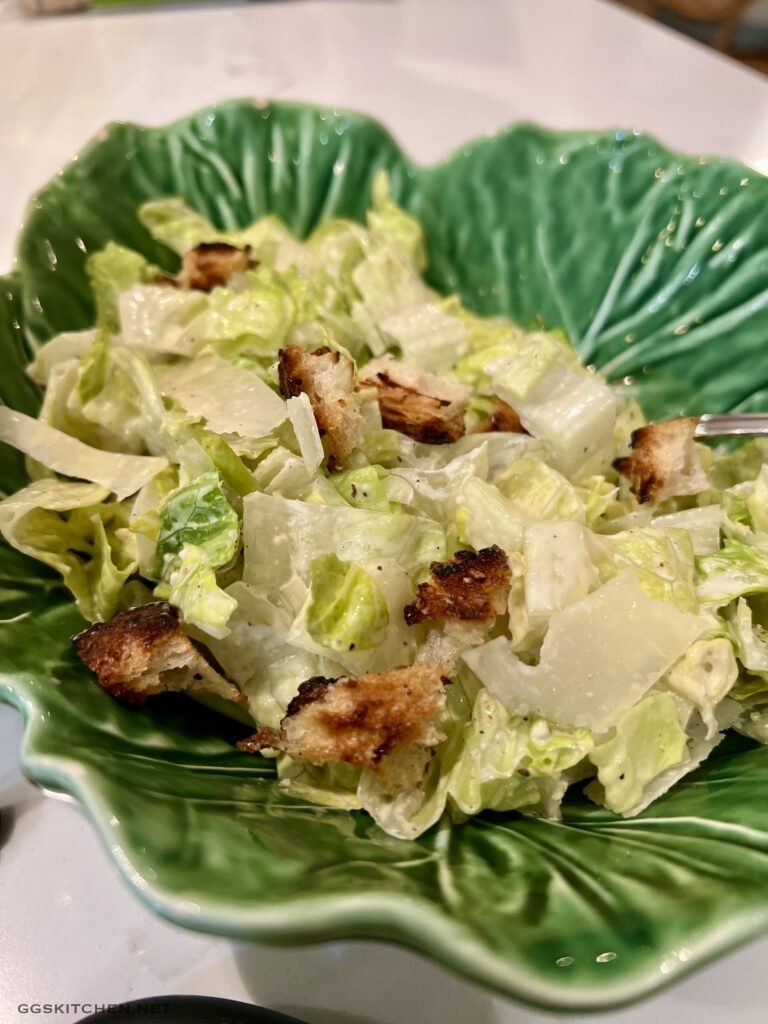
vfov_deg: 67.3
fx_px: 769
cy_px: 512
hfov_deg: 53.1
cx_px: 384
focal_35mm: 26
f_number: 1.5
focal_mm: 5.7
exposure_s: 1/60
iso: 200
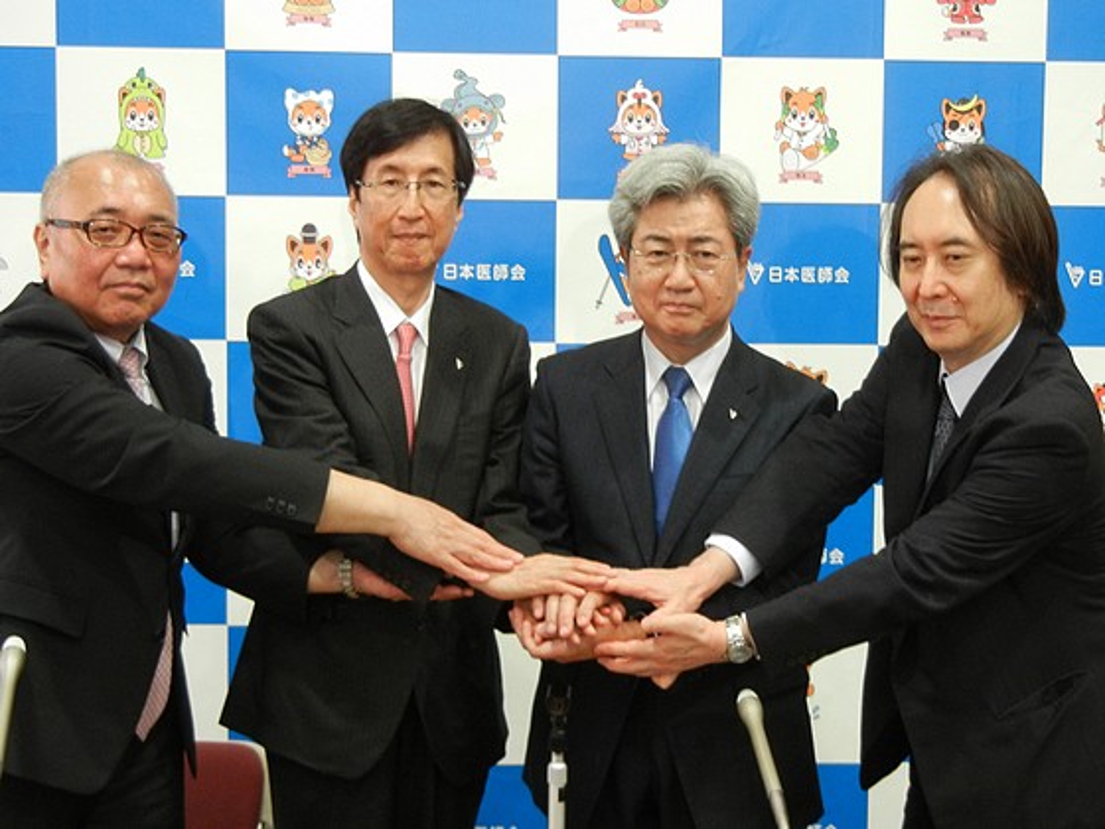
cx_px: 552
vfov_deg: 28.0
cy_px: 414
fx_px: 1660
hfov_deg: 36.8
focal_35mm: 52
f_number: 3.9
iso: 400
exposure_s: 1/17
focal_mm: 9.3
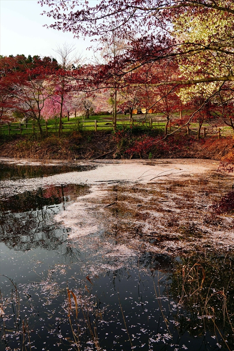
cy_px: 176
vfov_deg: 53.1
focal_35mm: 36
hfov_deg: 36.9
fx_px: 351
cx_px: 117
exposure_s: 1/160
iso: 100
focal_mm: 24
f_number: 6.3
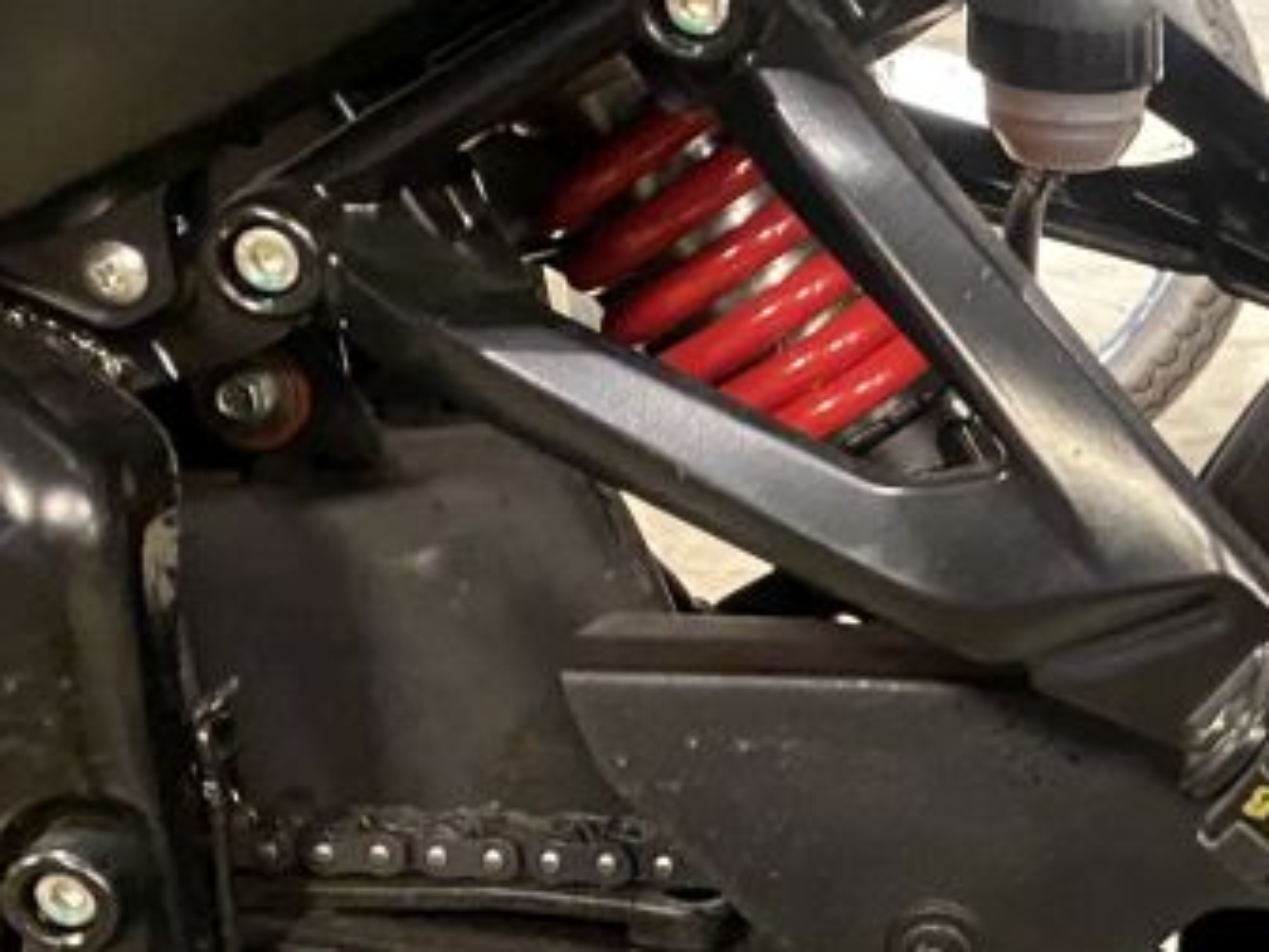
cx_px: 1756
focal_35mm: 82
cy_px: 807
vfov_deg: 17.8
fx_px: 3006
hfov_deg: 21.1
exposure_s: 1/25
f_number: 1.8
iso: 500
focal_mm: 4.25
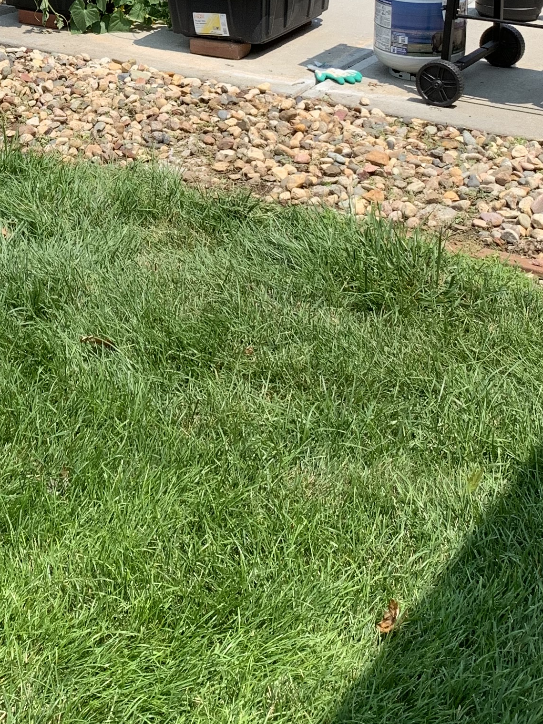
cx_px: 55
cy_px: 32
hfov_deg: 20.9
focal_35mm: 69
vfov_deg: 26.9
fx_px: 1443
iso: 25
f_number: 1.8
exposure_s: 1/1235
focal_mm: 4.25
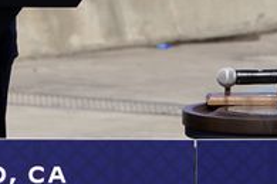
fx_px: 5209
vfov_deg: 2.0
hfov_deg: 3.0
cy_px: -279
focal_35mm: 677
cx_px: -82
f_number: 4
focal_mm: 110
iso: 200
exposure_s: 1/4000
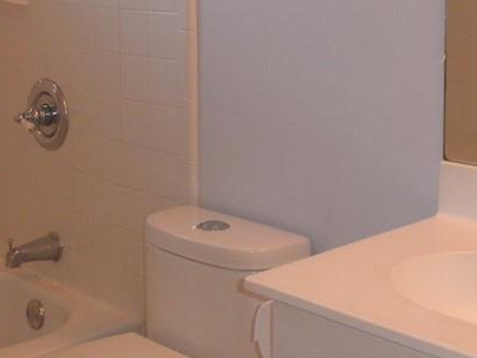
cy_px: 17
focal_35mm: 71
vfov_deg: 20.2
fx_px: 978
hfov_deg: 27.4
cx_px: 260
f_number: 3
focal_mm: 5
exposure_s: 1/30
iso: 200
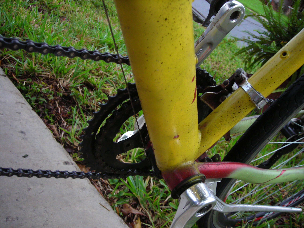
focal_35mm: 38
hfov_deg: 49.0
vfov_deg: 37.7
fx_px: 334
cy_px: 114
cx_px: 152
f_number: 3.2
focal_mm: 6.3
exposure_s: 1/30
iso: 200
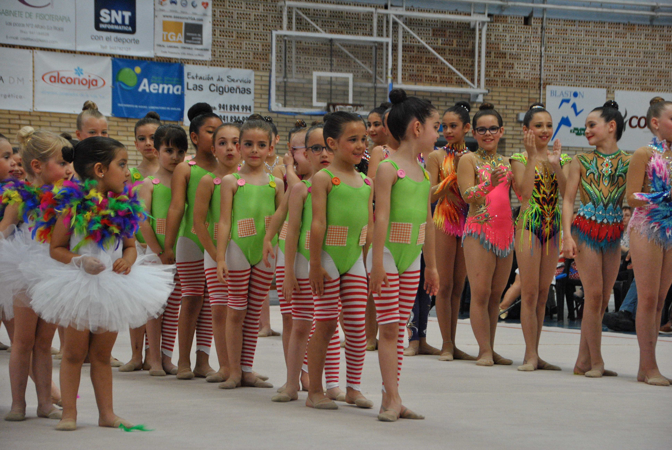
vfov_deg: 14.7
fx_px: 1738
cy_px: 225
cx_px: 336
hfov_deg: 21.9
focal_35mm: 93
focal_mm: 62
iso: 800
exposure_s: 1/250
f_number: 5
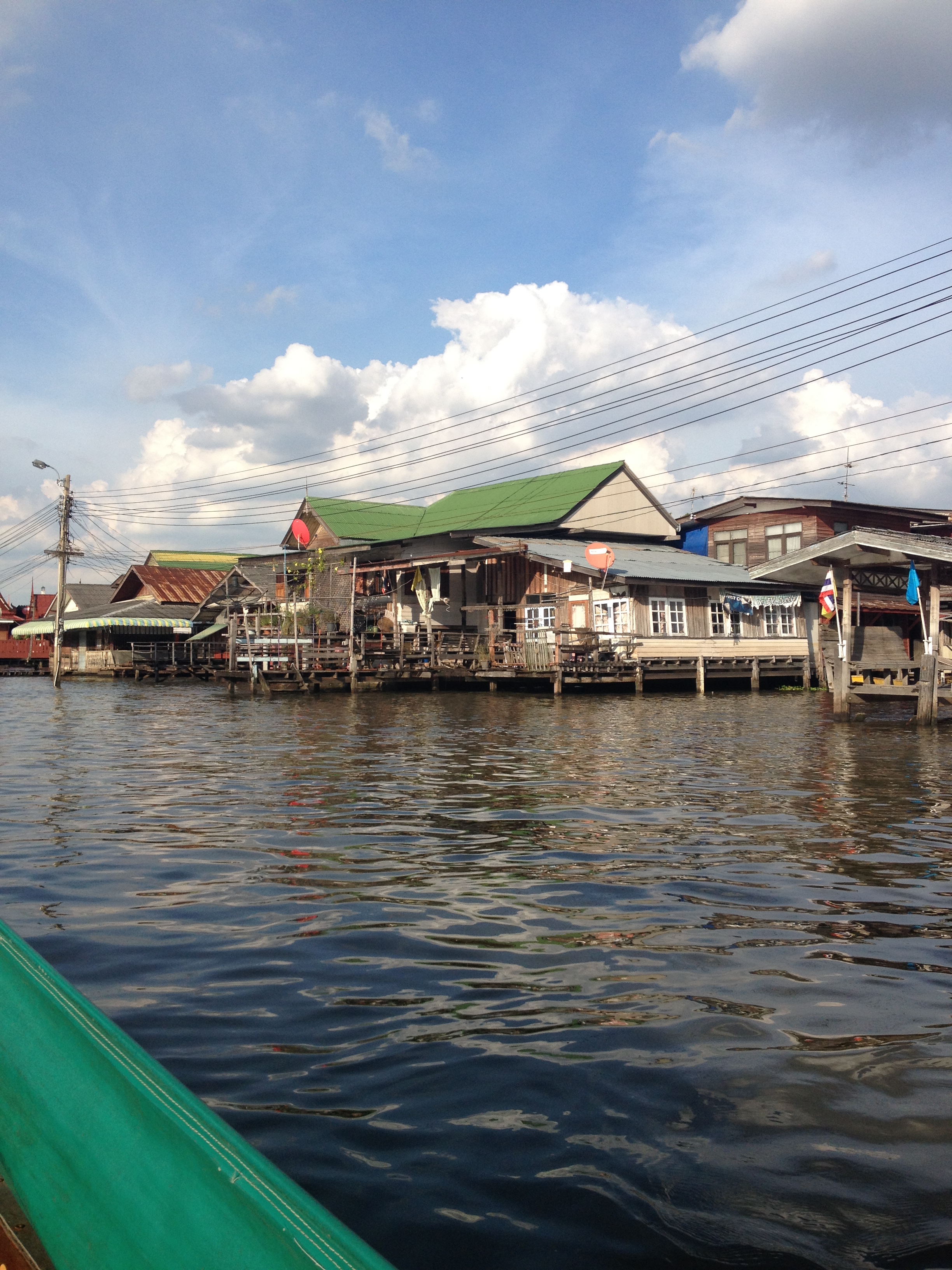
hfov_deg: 40.7
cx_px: 476
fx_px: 1283
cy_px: 635
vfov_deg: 52.6
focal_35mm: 35
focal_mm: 4.28
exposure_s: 1/1577
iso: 50
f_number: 2.4
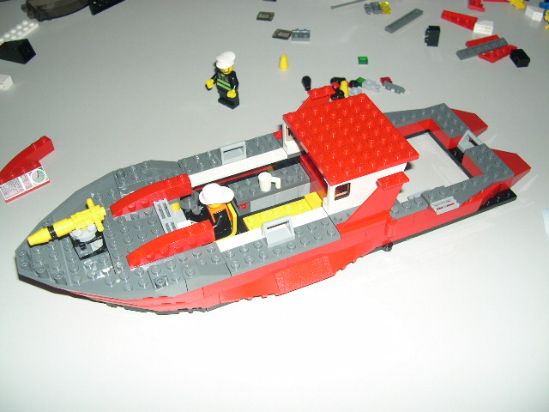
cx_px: 274
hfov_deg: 49.0
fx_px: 603
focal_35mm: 38
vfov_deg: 37.7
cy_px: 206
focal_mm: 8
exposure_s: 1/60
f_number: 2.8
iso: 100
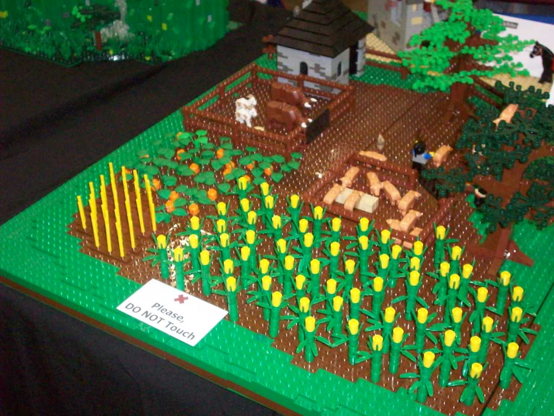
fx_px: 864
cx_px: 277
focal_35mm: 54
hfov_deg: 35.5
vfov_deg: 27.0
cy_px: 208
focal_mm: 9
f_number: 3.4
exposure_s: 1/80.7
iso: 400
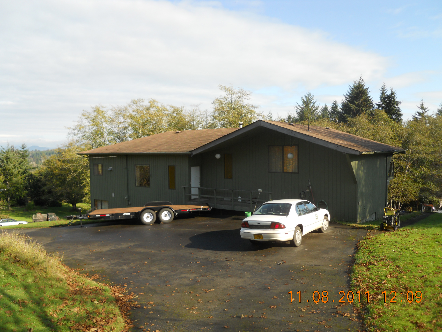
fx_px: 358
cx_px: 221
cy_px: 166
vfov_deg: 49.7
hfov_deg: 63.4
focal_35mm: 28
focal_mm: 5
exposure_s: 1/640
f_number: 2.7
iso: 80
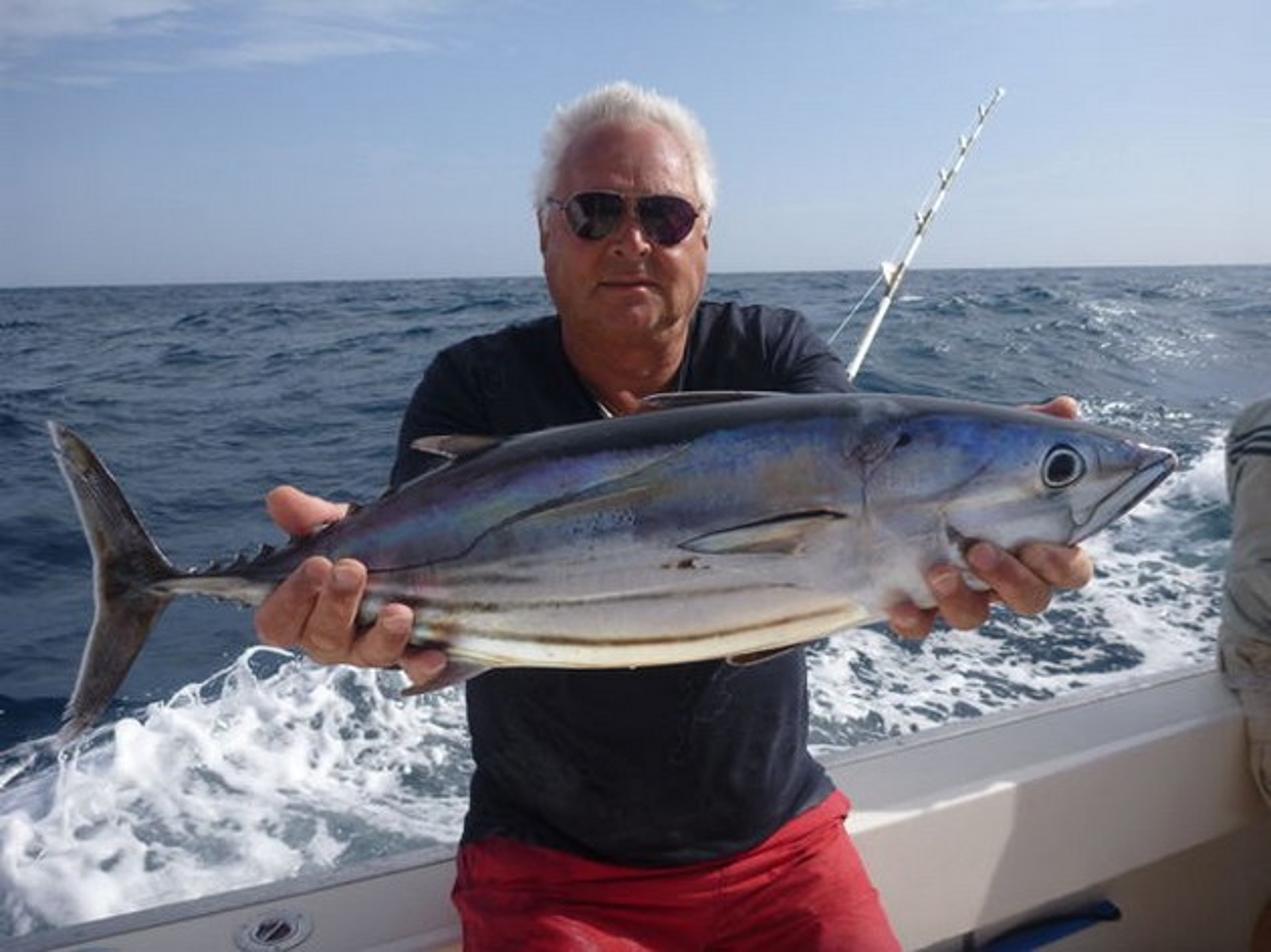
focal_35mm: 28
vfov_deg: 49.7
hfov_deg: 63.5
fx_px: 1028
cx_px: 636
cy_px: 476
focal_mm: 4.9
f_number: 3.3
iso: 100
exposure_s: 1/1000
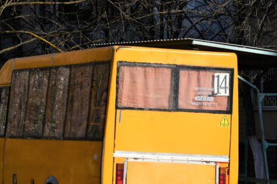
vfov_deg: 7.0
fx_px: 1507
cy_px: 134
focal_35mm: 196
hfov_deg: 10.5
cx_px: 125
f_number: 13
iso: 100
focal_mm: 85
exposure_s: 1/250
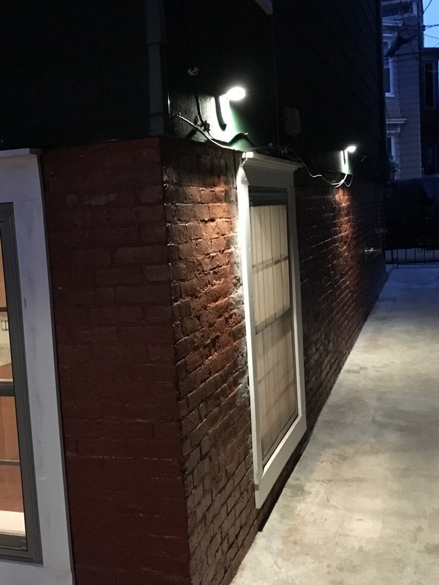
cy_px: 293
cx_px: 134
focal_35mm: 44
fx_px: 744
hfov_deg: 32.5
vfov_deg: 42.9
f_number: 2.2
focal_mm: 4.15
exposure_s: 1/15
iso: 320
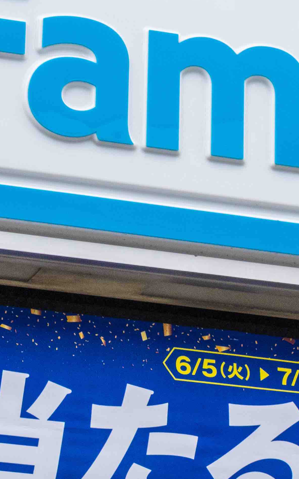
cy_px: 134
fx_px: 3155
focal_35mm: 242
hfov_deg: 5.4
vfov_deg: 8.7
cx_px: 361
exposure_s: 1/250
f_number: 10
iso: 400
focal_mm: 40
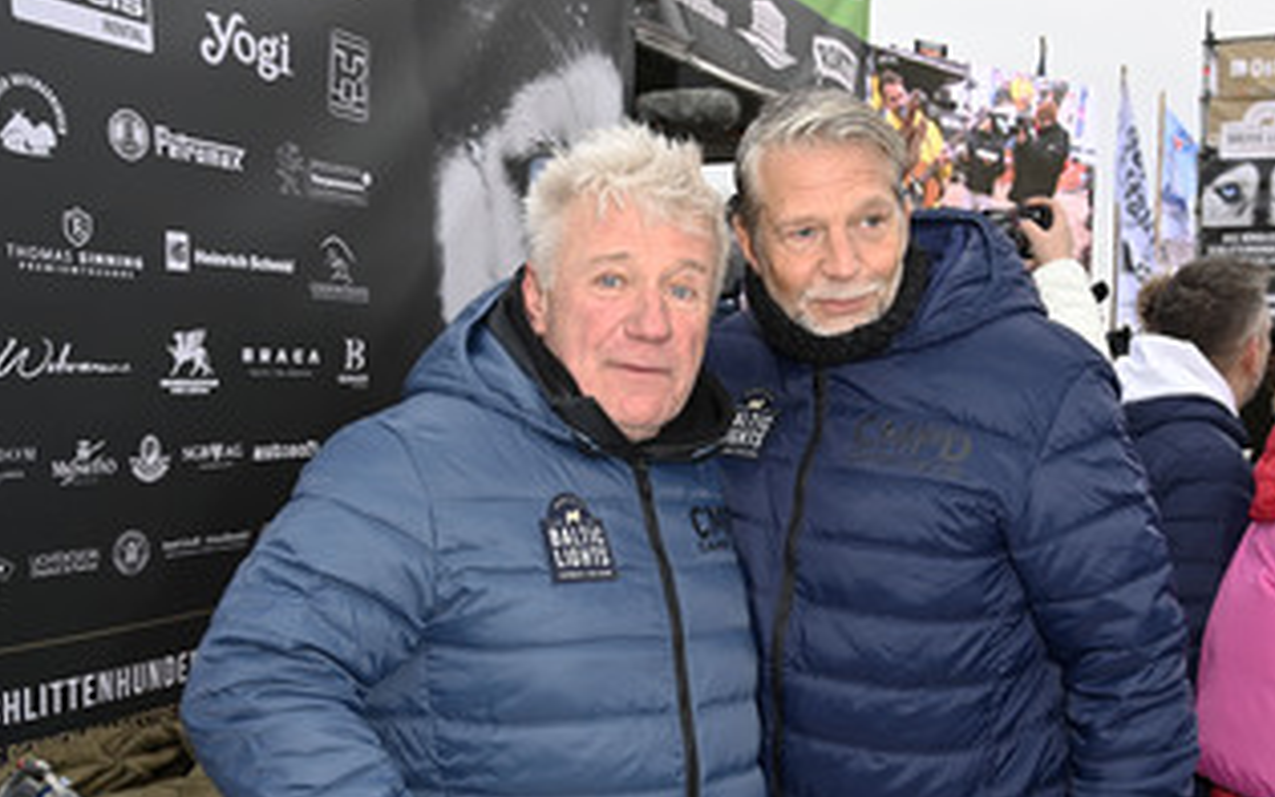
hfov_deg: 55.1
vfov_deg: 35.7
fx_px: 1216
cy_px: 574
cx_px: 731
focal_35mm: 35
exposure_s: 1/250
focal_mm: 24
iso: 1250
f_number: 10
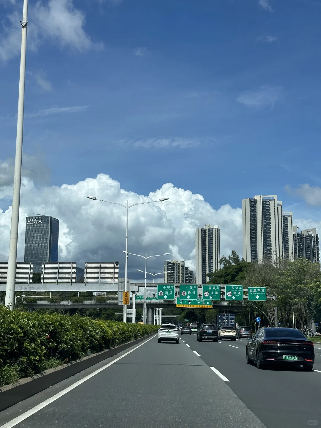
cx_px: 160
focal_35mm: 48
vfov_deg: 39.7
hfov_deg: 30.3
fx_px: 593
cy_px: 214
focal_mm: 6.86
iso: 64
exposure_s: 1/5000
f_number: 1.78
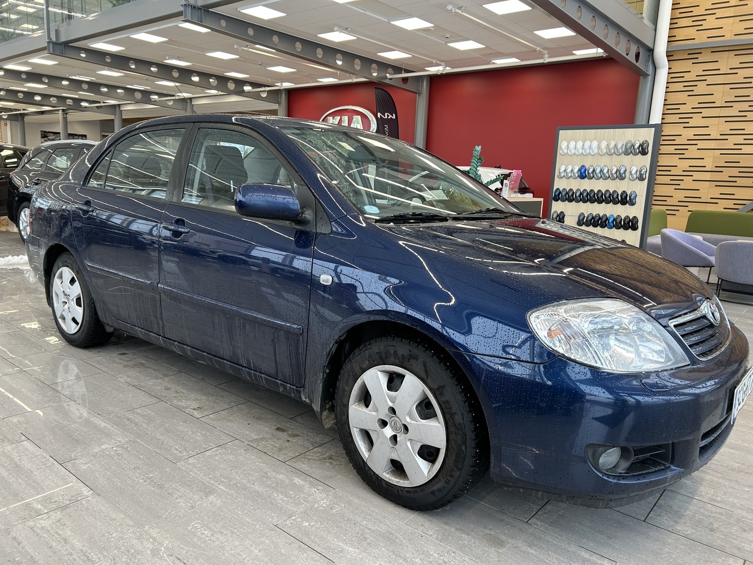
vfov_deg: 53.1
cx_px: 376
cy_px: 282
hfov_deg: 67.3
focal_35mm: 26
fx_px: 566
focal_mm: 5.7
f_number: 1.5
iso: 64
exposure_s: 1/121
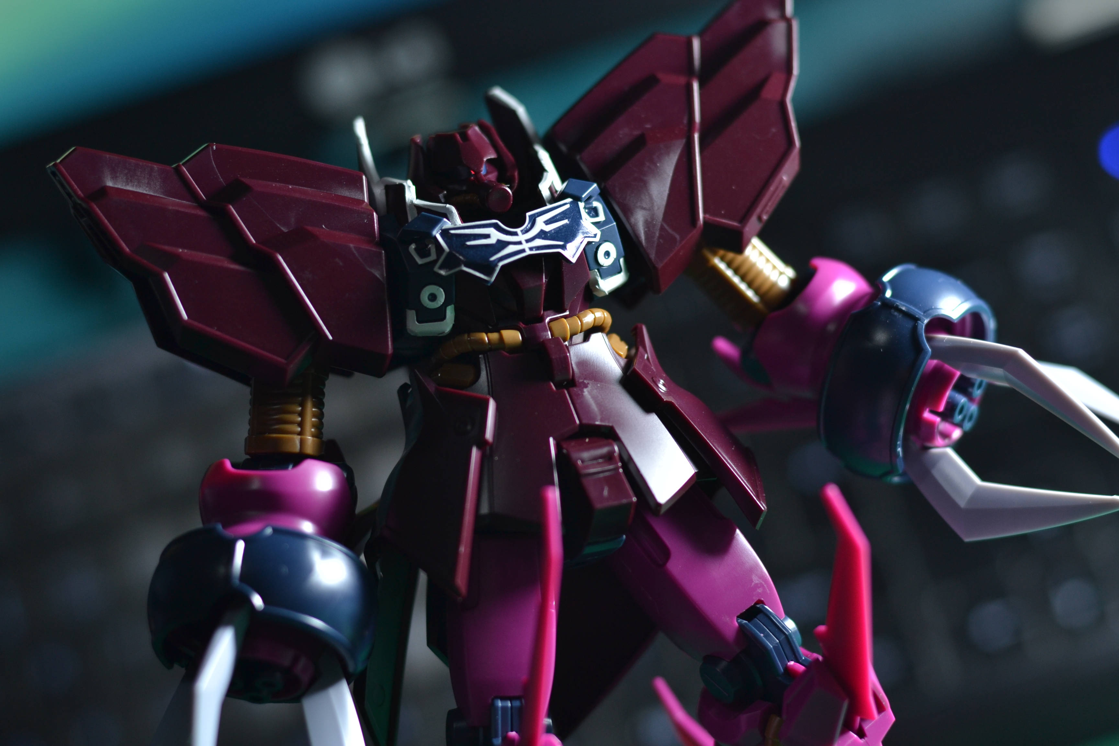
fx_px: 2331
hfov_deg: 27.0
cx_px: 560
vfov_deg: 18.2
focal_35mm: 75
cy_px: 373
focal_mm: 50
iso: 200
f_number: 3.2
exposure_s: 1/50
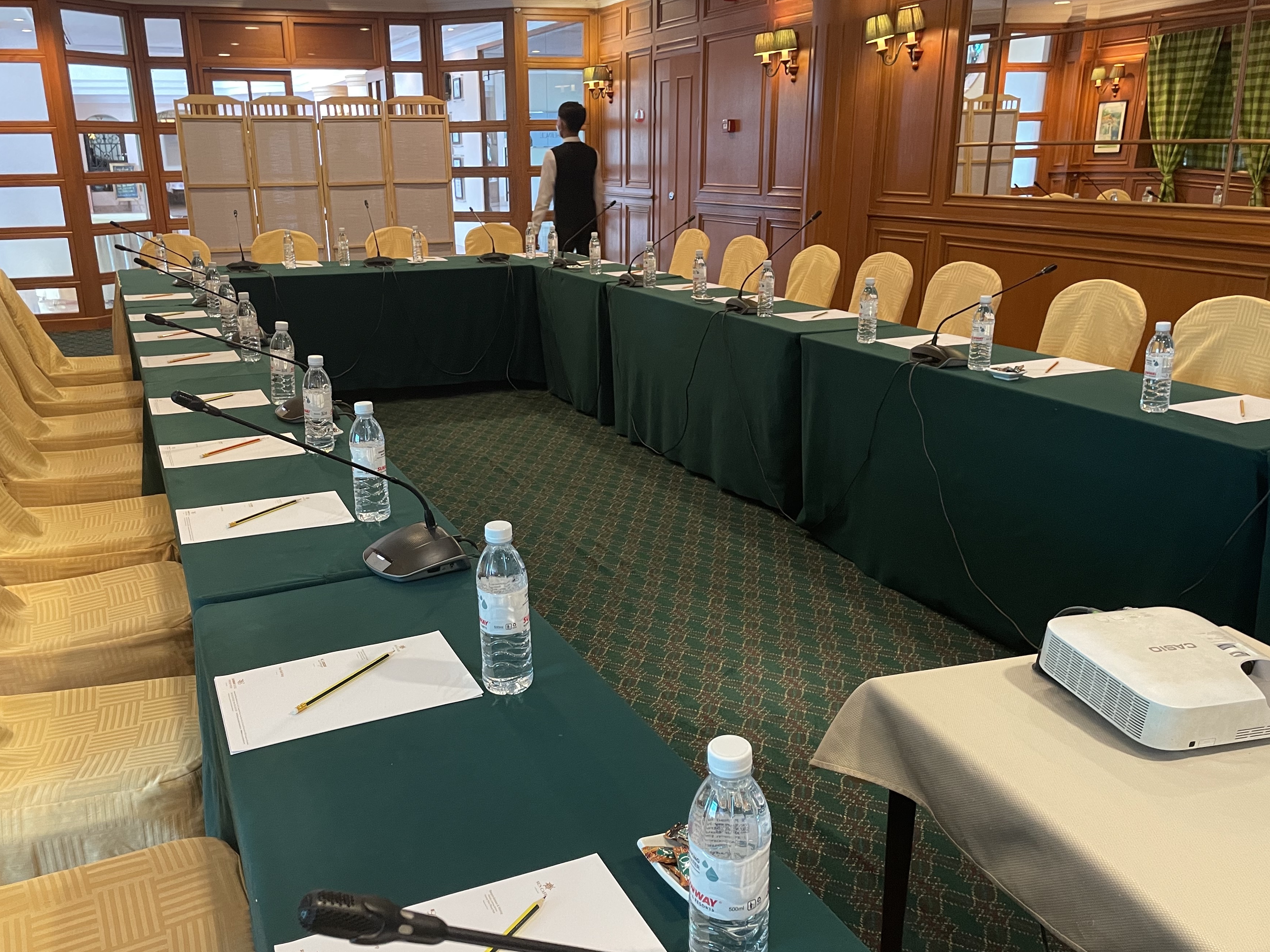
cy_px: 522
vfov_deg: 46.7
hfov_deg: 59.9
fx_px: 1101
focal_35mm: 30
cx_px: 578
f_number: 1.6
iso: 250
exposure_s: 1/50
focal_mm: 4.2
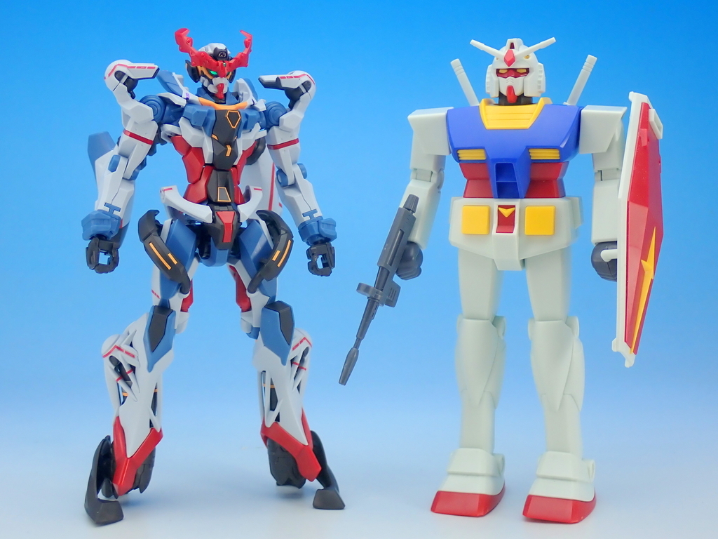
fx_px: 1286
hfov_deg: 31.2
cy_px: 270
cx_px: 359
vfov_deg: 23.7
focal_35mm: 62
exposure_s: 1/30
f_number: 3.6
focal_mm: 11.09
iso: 100
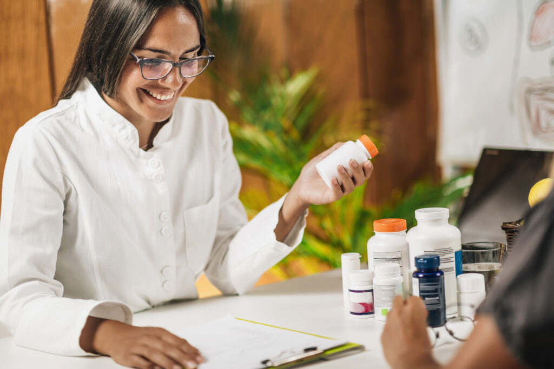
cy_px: 184
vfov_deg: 16.1
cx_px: 277
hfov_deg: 23.9
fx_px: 1308
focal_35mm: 85
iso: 64
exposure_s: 1/160
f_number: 1.8
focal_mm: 85
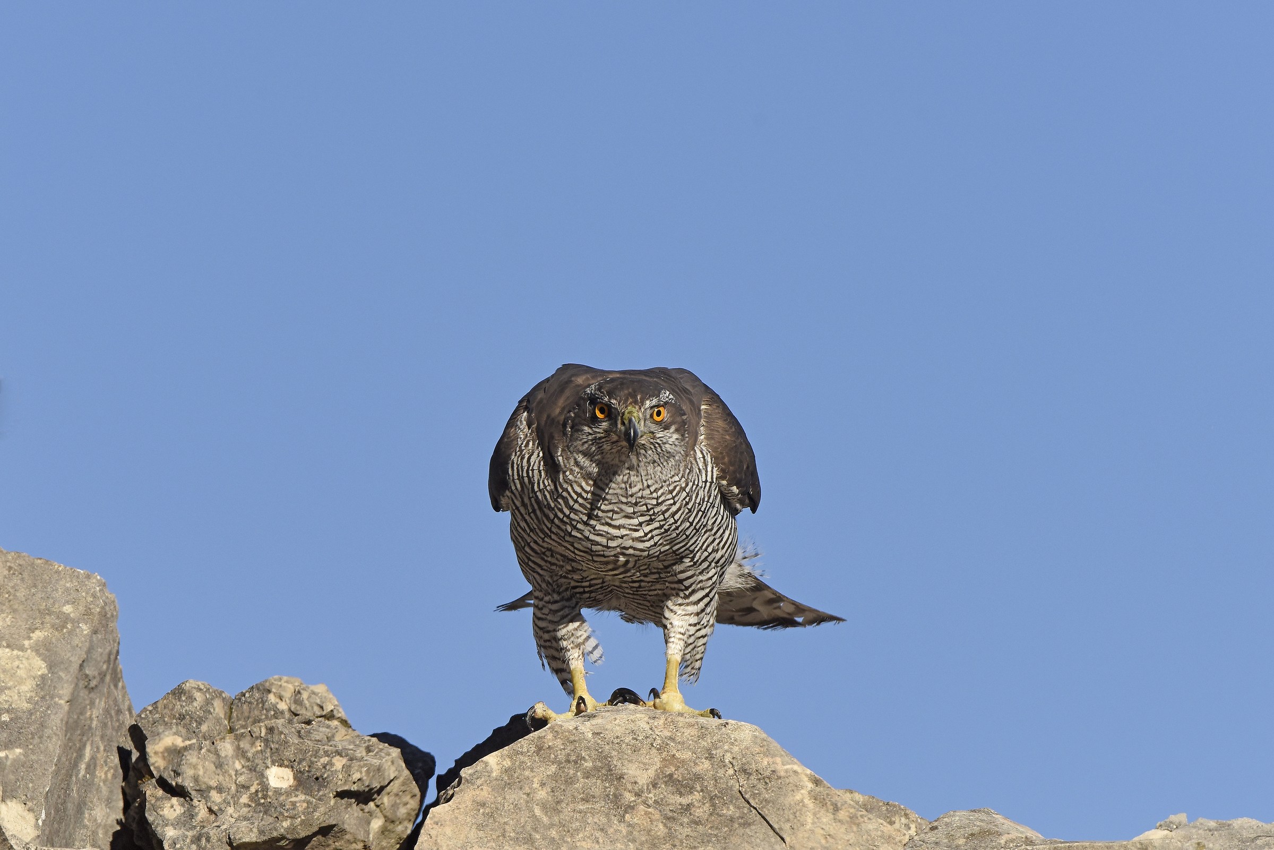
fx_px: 24775
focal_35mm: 700
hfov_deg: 2.9
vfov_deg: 2.0
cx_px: 637
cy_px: 425
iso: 640
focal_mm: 700
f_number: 6.3
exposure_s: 1/1600
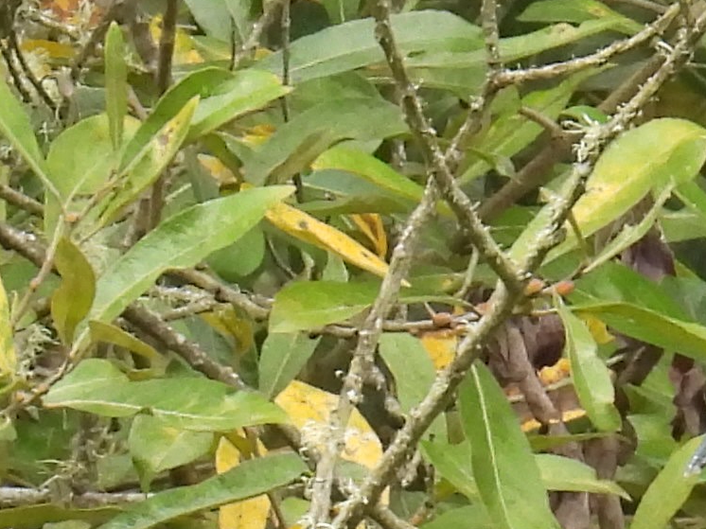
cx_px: 1073
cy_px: 690
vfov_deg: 0.3
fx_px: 119722
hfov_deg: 0.3
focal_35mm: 5872
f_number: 5.6
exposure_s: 1/250
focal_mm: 170
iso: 400
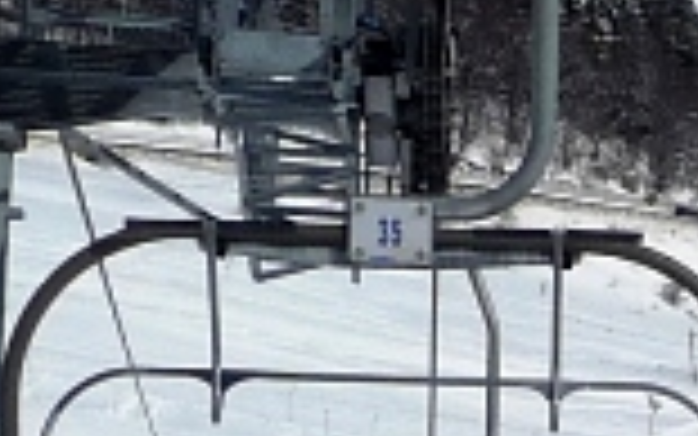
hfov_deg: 8.6
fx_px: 4491
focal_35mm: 236
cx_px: 1103
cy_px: 863
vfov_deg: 5.5
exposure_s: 1/640
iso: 100
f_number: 8
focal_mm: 4.7
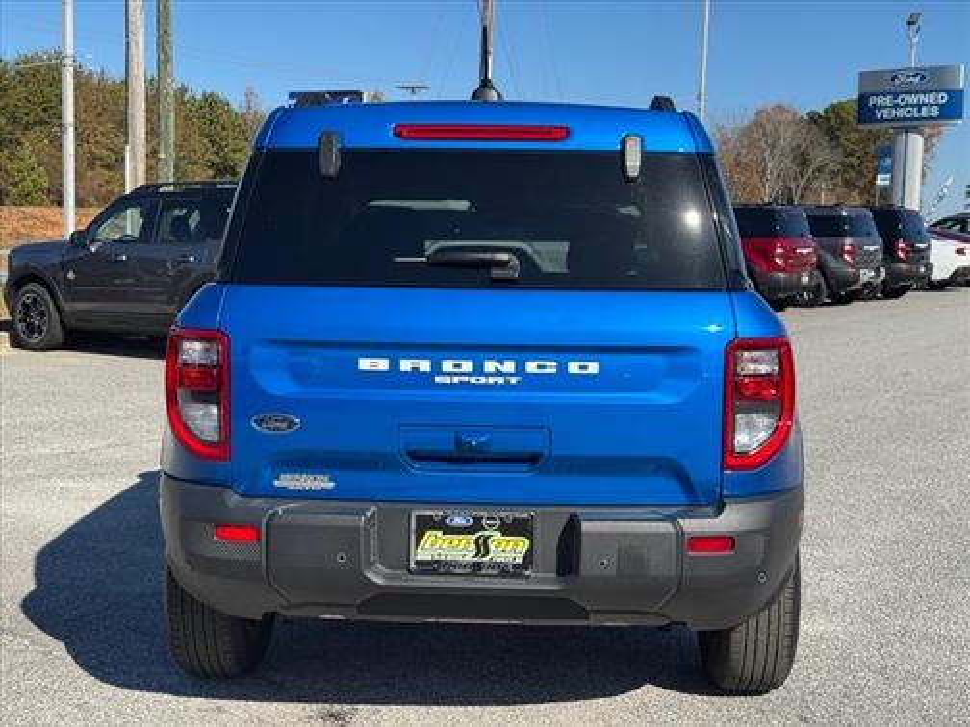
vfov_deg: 30.3
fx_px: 1345
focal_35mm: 48
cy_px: 364
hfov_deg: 39.7
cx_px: 485
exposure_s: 1/3425
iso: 64
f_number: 1.78
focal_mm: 6.76
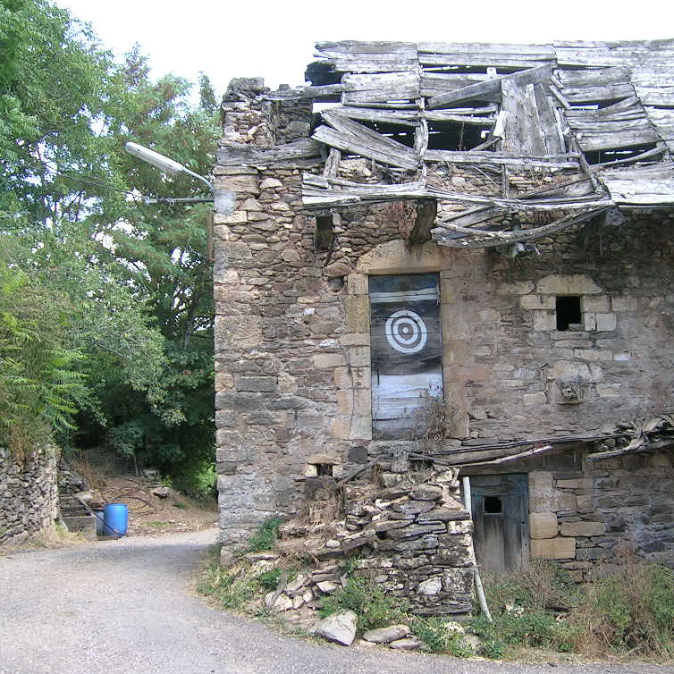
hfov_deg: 39.8
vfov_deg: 40.0
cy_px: 341
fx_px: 925
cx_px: 414
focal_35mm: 42
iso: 50
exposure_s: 1/120
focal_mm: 5.4
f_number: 2.8
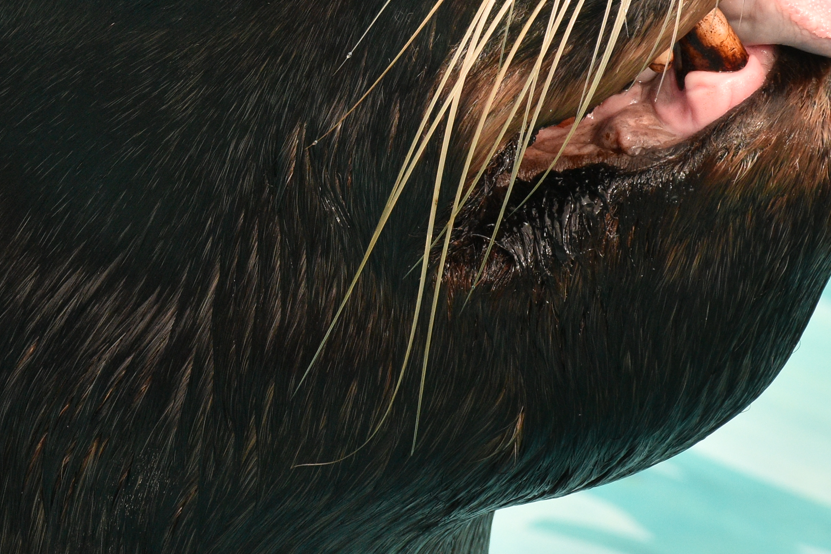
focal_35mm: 521
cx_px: 189
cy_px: 33
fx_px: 12025
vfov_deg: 2.6
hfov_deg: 4.0
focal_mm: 140
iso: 800
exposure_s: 1/640
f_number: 8
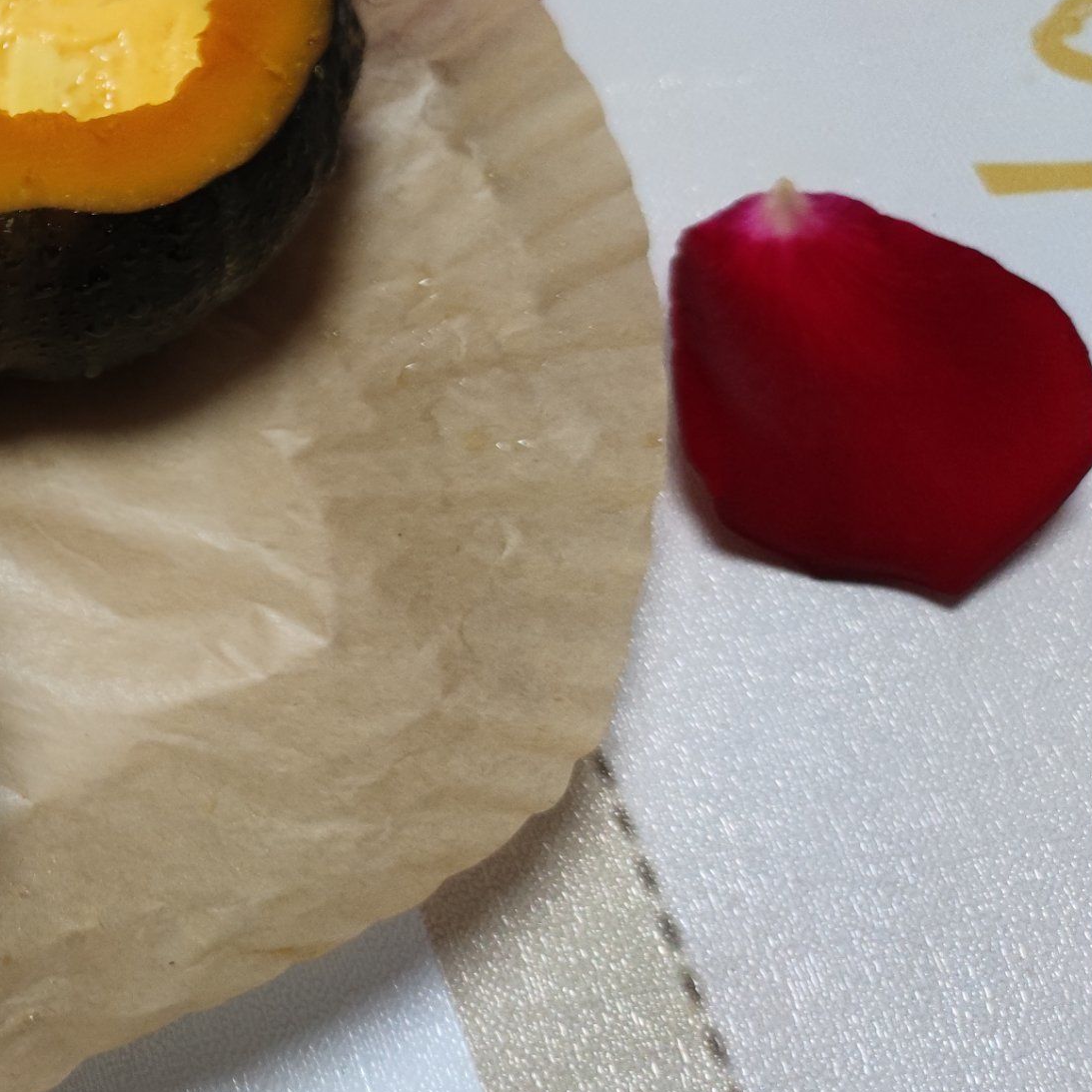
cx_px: -268
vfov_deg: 31.8
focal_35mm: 53
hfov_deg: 27.6
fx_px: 1892
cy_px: 314
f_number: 1.69
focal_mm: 6.72
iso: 510
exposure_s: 1/100
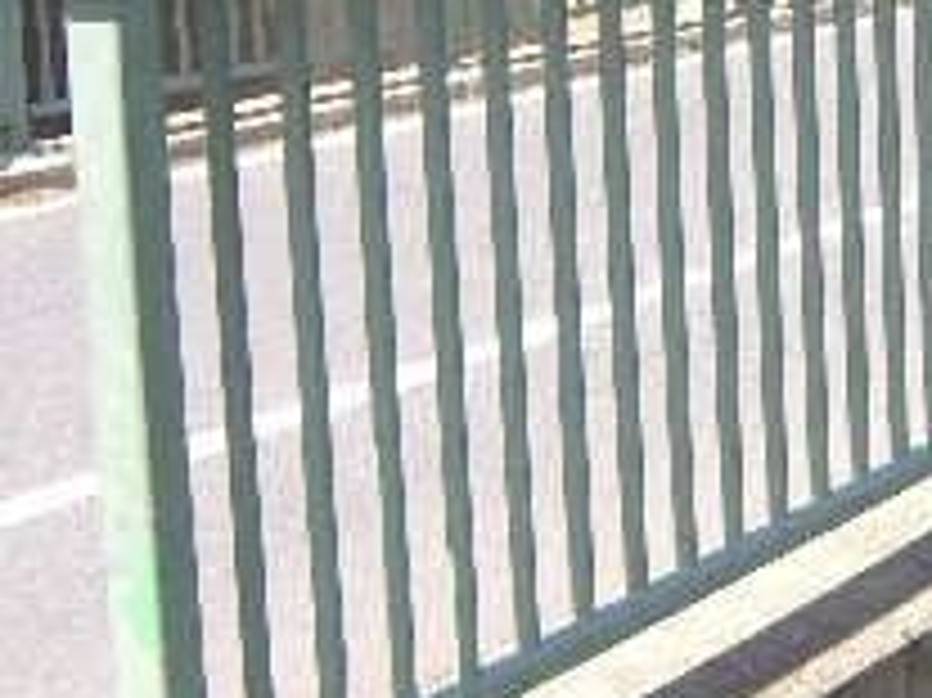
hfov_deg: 17.7
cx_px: 1024
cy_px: 182
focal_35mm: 107
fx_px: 2879
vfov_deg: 13.8
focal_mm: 7.9
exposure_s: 1/500
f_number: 2.8
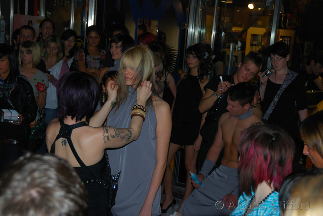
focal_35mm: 63
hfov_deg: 31.9
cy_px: 108
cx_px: 162
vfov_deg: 21.6
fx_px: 566
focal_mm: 42
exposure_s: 1/60
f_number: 4.5
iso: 125
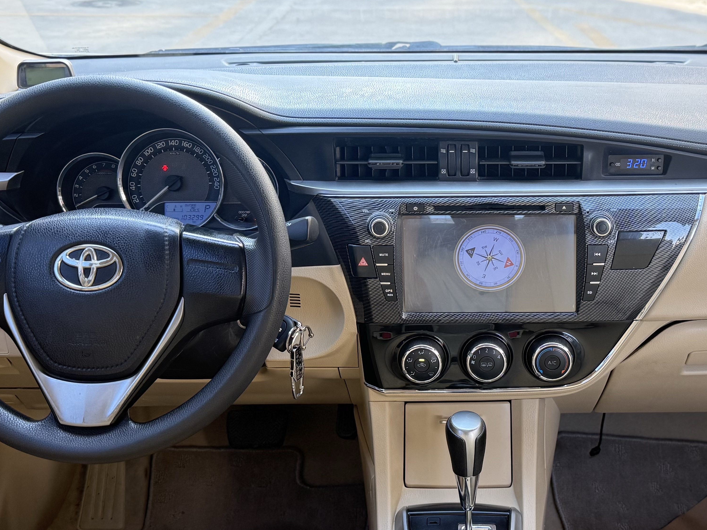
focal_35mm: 46
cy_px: 228
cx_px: 448
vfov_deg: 31.5
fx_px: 940
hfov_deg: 40.9
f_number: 1.78
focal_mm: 6.76
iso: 200
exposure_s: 1/72
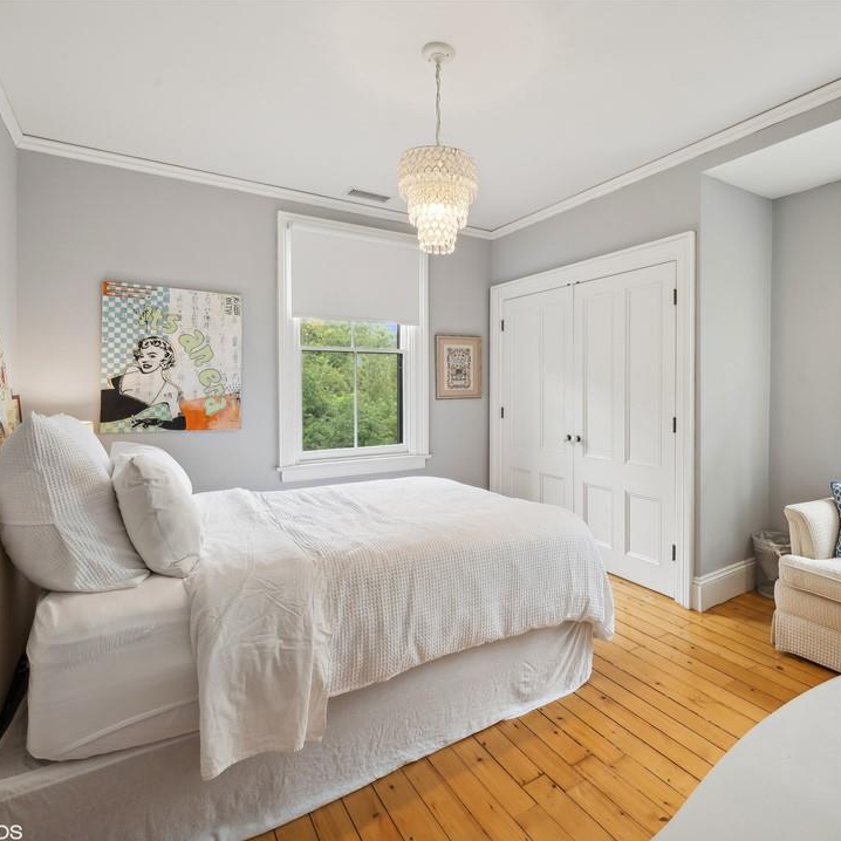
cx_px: 500
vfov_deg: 80.7
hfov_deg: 79.9
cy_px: 421
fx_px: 495
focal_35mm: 18
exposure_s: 1/6
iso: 200
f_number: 11
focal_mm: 14
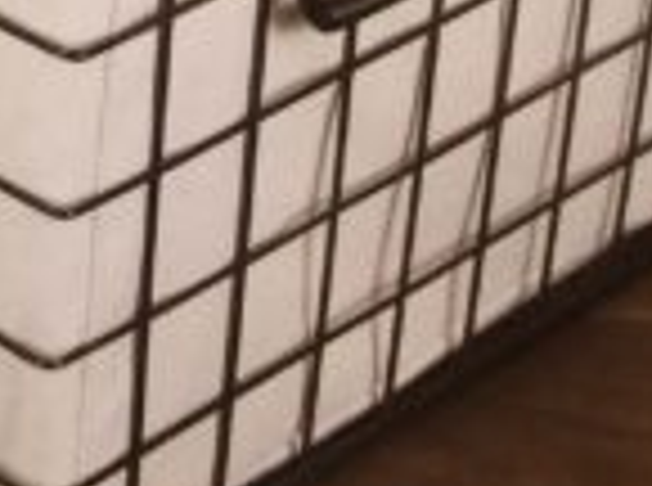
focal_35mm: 154
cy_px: -166
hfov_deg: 12.8
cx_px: 103
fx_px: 2893
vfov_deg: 9.4
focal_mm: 4.15
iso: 80
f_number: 2.2
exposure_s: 1/30
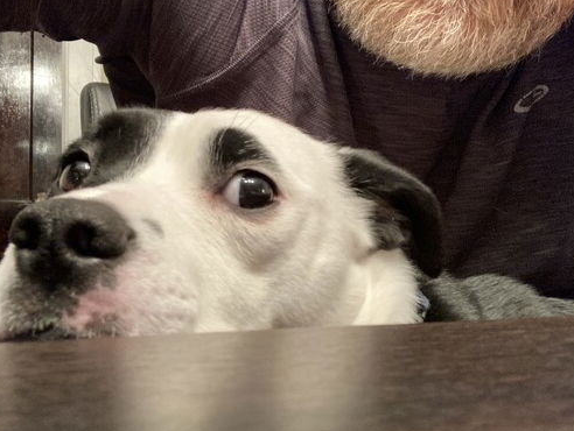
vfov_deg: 36.9
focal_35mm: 39
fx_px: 647
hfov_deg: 47.6
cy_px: 203
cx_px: 232
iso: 800
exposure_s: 1/15
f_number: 2.2
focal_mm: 2.87
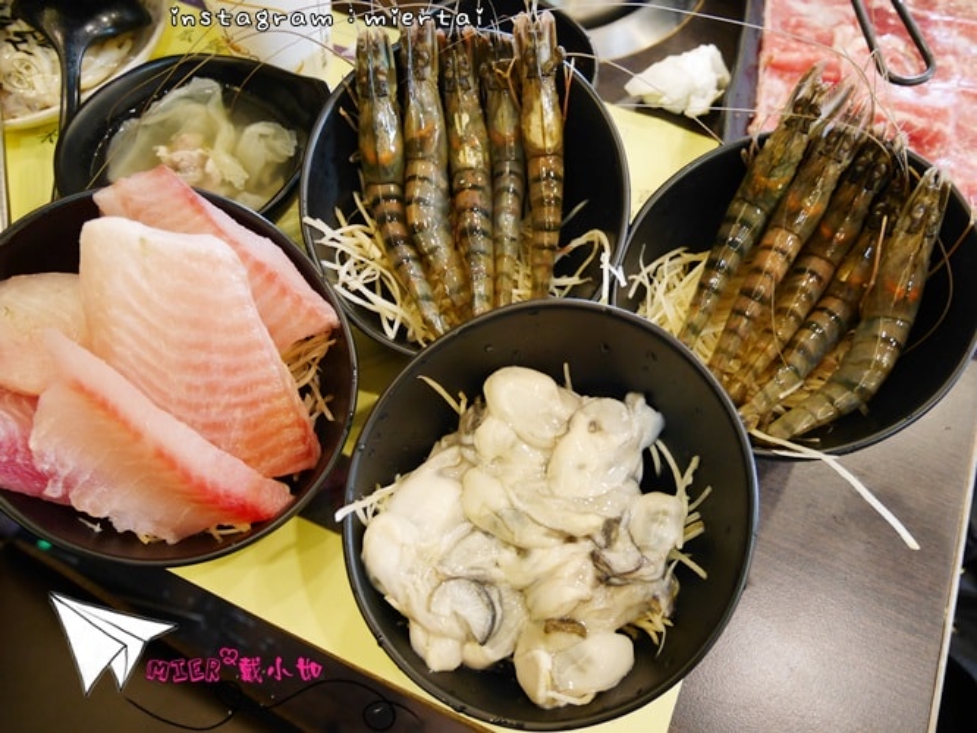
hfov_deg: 67.3
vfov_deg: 53.1
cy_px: 366
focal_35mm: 26
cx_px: 488
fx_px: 734
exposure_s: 1/60
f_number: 3.5
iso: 800
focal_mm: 13
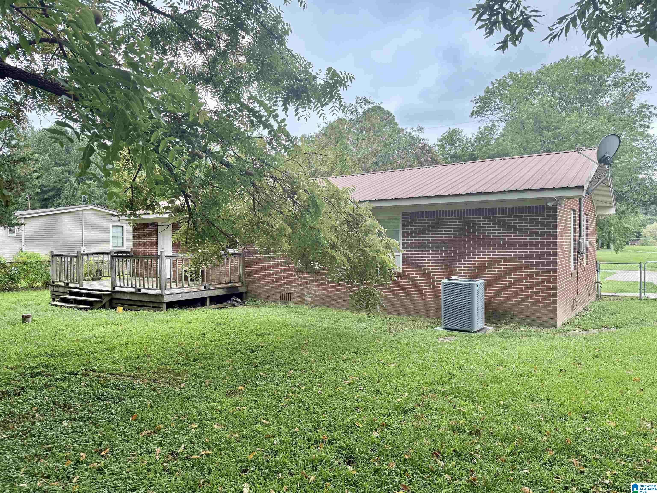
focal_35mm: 24
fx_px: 456
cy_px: 246
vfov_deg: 56.8
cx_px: 328
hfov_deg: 71.6
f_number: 1.78
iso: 100
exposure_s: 1/338
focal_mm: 6.76
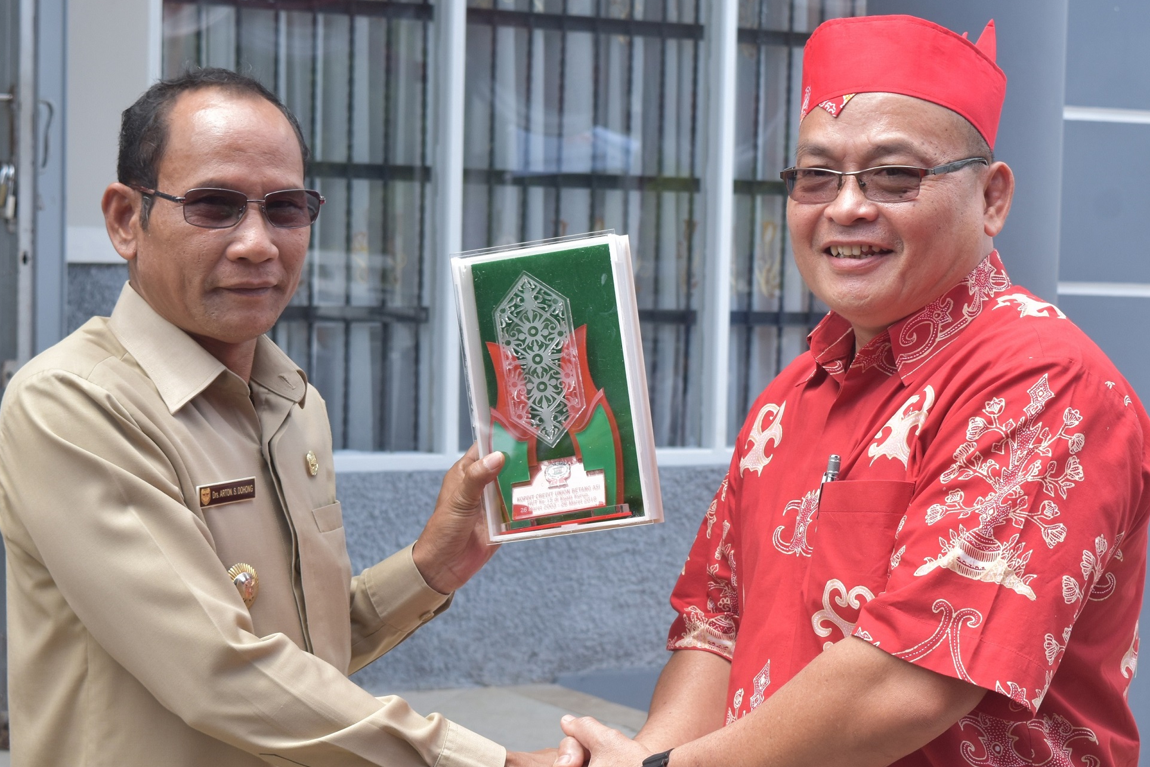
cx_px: 584
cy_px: 430
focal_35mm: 89
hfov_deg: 23.0
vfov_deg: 15.4
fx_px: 2832
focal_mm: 45
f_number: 8
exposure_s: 1/250
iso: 320
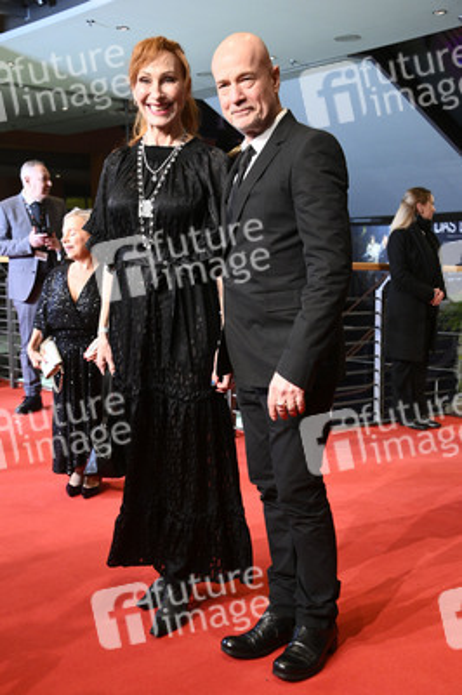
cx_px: 231
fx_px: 848
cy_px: 348
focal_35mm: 44
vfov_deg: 44.5
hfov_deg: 30.5
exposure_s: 1/250
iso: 6400
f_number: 5
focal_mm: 44
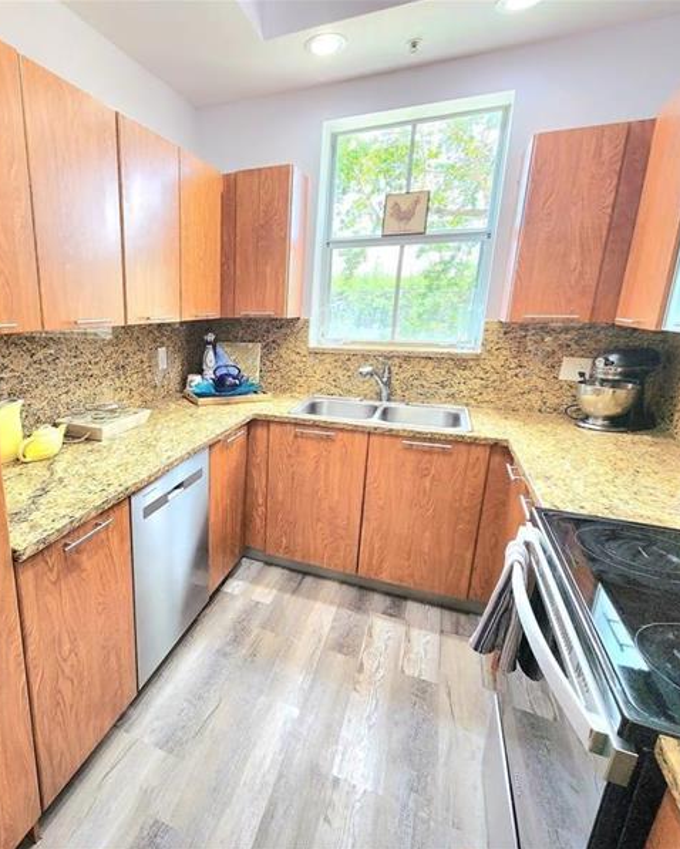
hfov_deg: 73.7
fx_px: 427
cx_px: 206
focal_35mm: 17
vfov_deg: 89.6
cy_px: 425
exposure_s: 1/60.2
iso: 160
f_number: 2.2
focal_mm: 2.2
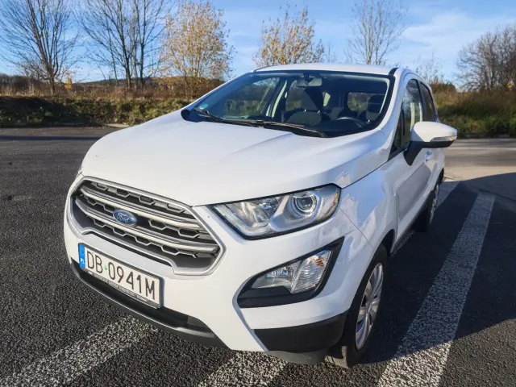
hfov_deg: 73.9
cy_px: 194
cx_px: 258
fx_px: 343
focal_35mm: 23
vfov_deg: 58.9
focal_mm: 8.72
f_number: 2.8
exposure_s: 1/359
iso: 50
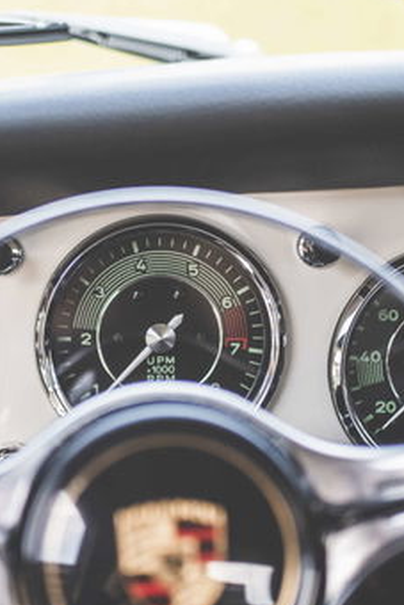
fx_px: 1328
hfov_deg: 17.3
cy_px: 333
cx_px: 167
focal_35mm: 79
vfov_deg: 25.6
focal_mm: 35
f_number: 1.4
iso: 400
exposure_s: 1/500
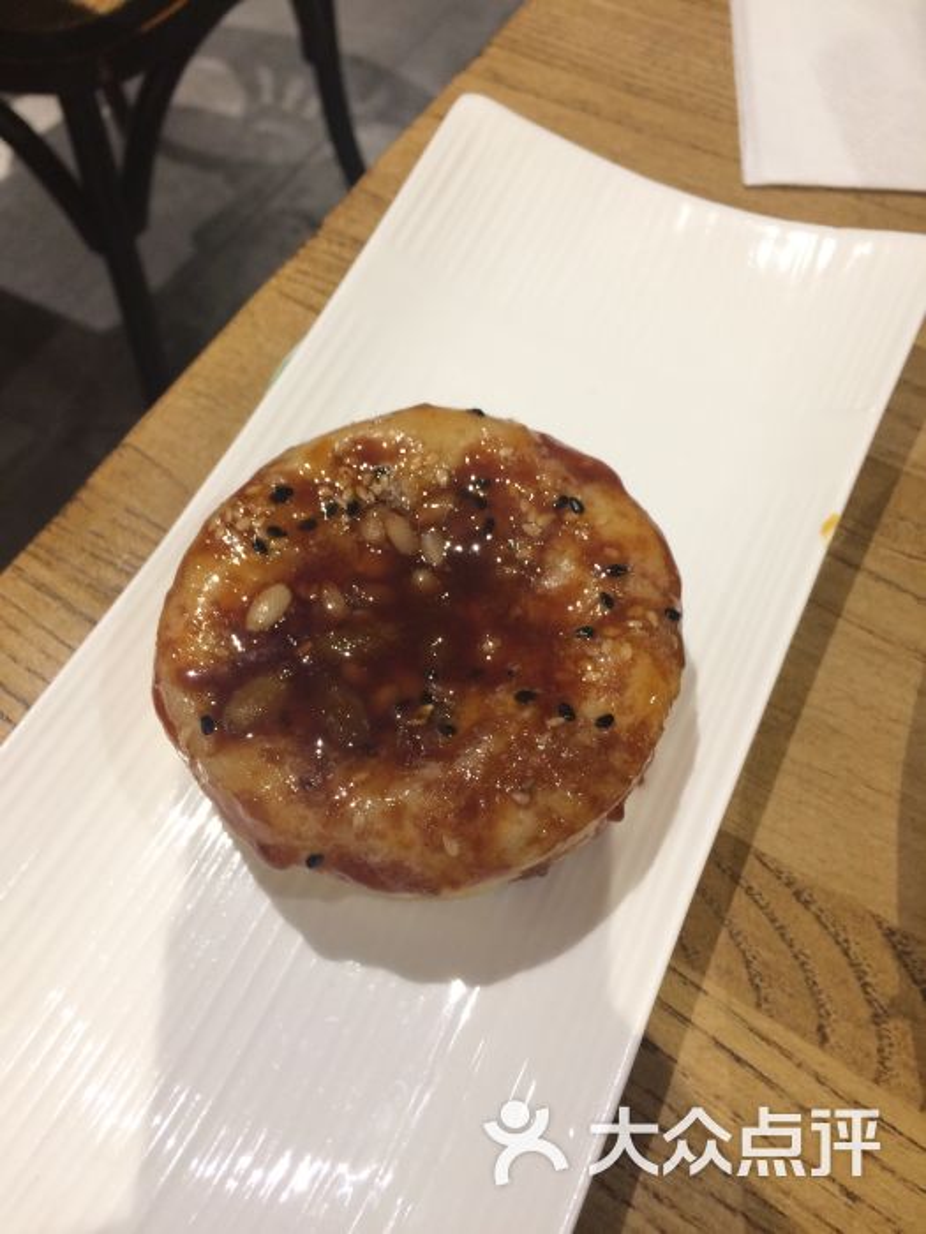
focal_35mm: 29
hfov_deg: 48.2
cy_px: 617
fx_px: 1034
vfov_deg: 61.7
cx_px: 463
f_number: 2.2
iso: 160
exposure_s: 1/33
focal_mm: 4.15
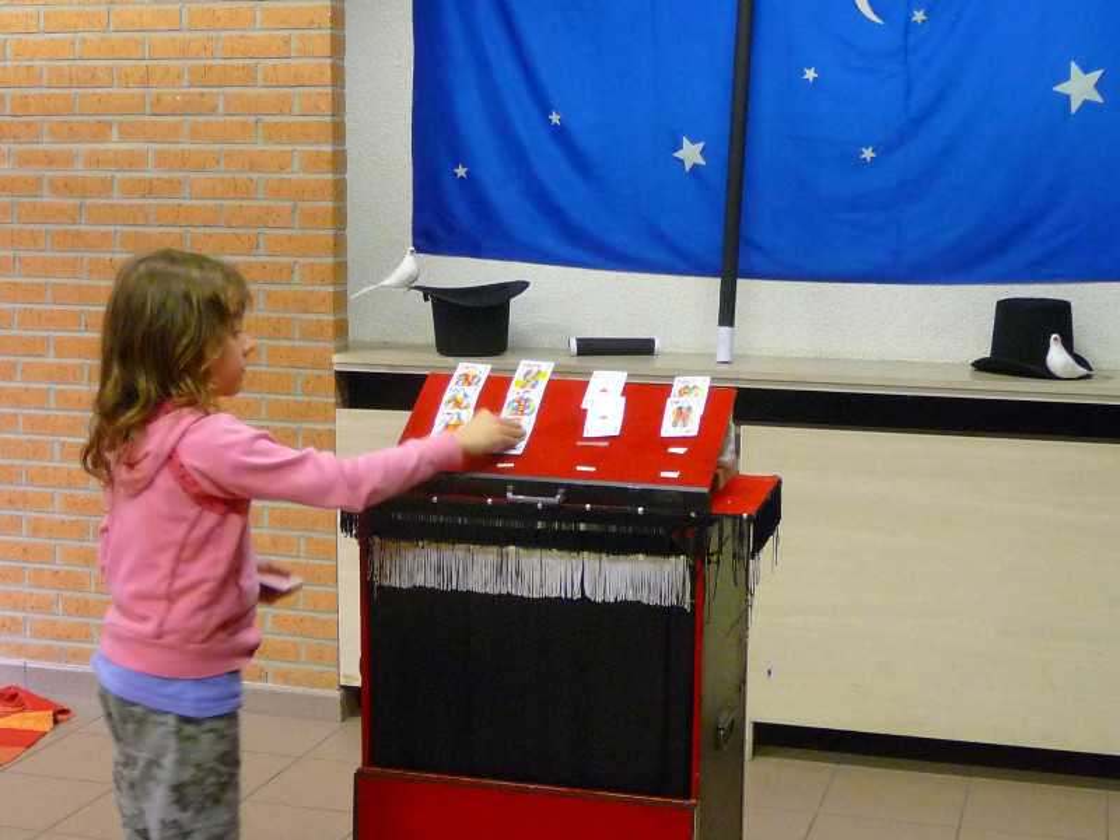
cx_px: 560
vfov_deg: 25.2
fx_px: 1877
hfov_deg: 33.2
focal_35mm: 58
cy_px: 420
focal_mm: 6
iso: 400
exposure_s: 1/13
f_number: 3.7
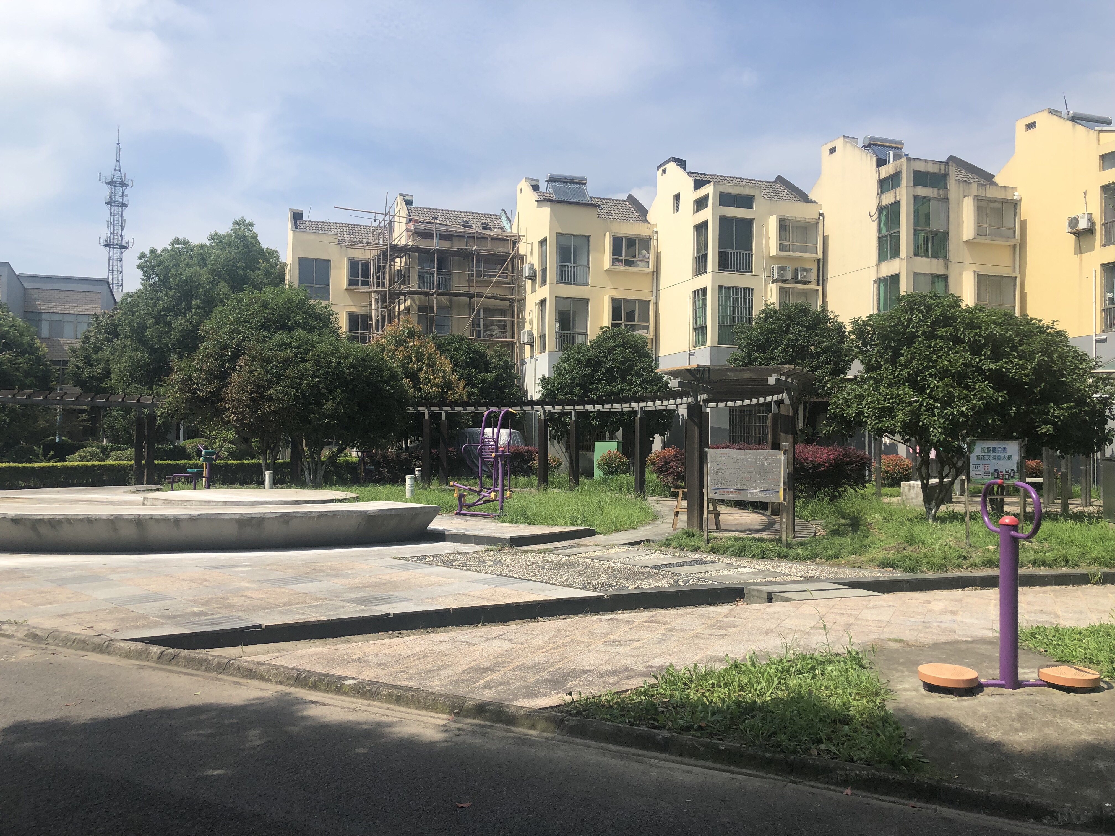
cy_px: 418
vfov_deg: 49.7
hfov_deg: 63.4
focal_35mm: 28
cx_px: 558
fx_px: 902
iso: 20
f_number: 1.8
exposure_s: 1/2404
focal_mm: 4
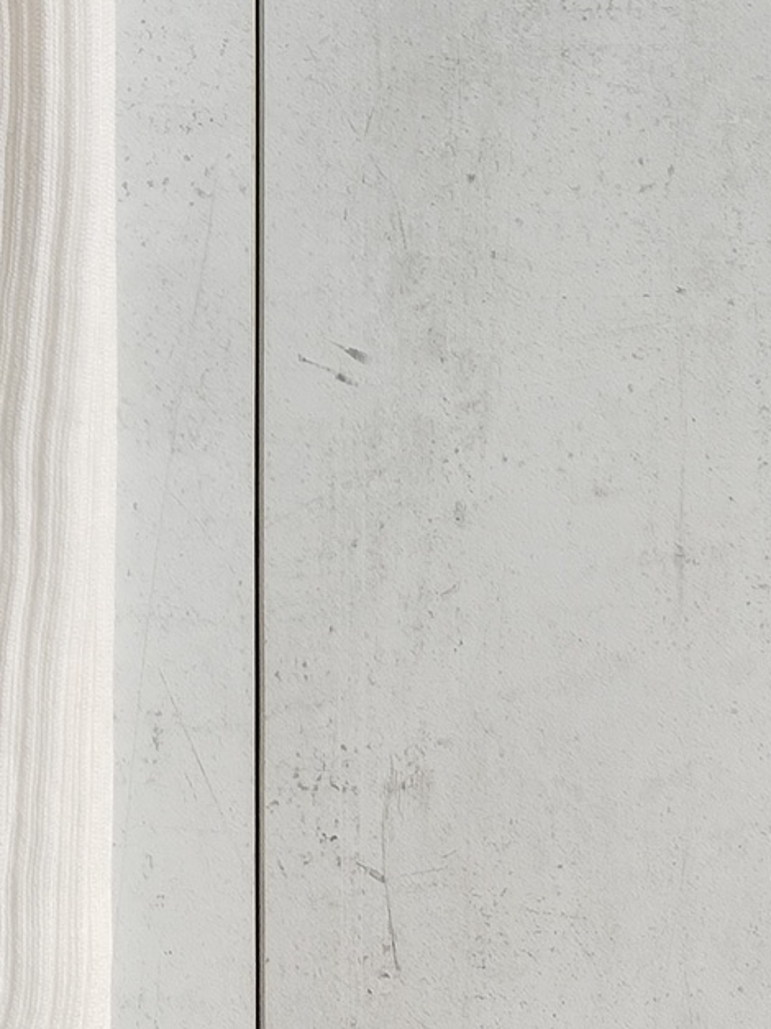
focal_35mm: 111
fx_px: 3298
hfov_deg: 12.2
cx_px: -648
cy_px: -520
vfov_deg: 16.2
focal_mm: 4.75
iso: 100
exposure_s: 1/109
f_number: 1.8
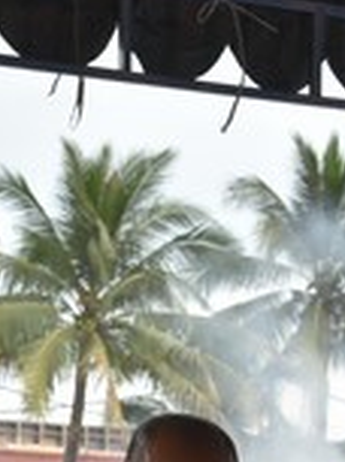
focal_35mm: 205
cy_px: 525
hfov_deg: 7.2
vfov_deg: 9.6
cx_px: 151
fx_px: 2736
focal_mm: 50
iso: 320
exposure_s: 1/250
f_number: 8
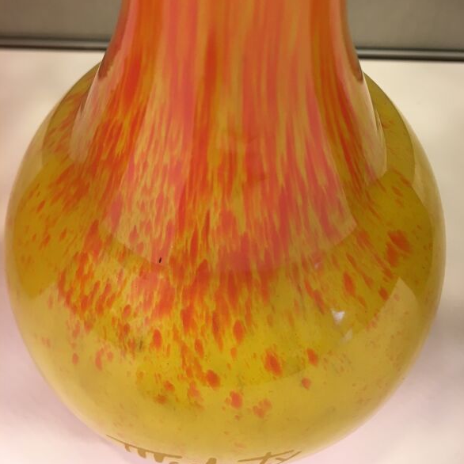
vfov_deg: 46.8
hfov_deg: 47.2
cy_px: 174
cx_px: 235
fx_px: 531
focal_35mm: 35
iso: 80
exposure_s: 1/33
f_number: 2.2
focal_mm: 4.15
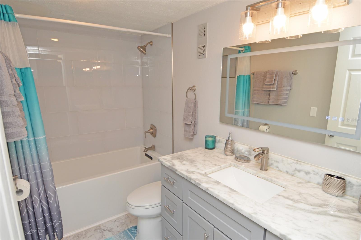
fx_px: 180
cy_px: 120
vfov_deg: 67.3
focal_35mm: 18
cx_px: 180
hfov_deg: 90.1
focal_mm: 12
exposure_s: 1/100
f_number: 5
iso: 400
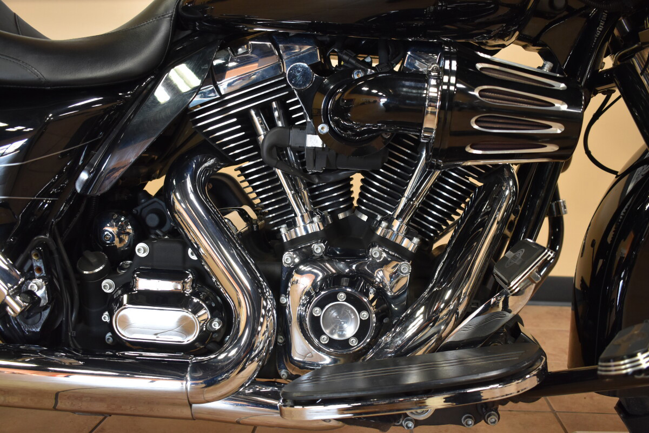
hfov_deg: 53.1
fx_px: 649
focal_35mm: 36
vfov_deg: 36.9
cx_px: 324
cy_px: 216
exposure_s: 1/60
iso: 1000
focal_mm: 24
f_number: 3.8
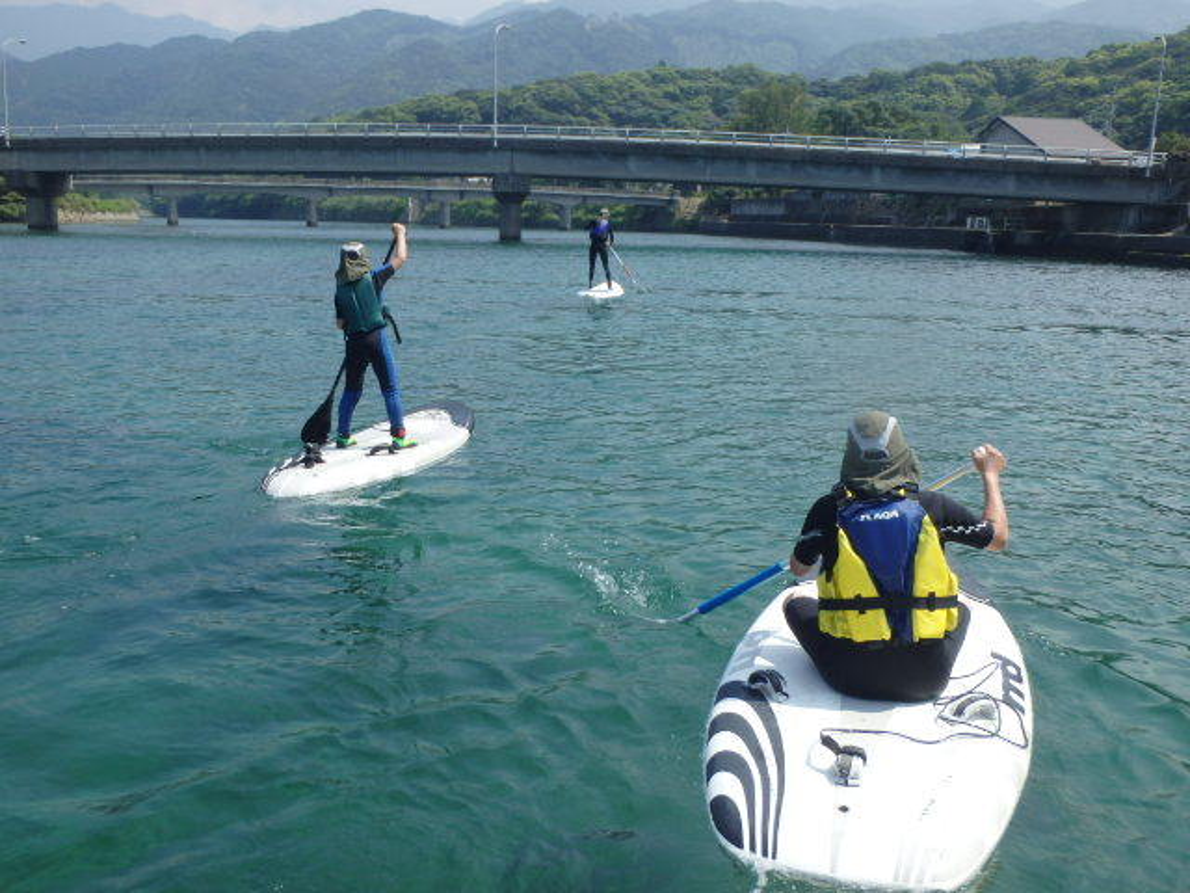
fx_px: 1169
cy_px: 446
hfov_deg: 54.0
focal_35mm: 34
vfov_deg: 41.8
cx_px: 595
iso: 125
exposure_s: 1/80
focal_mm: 6.1
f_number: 13
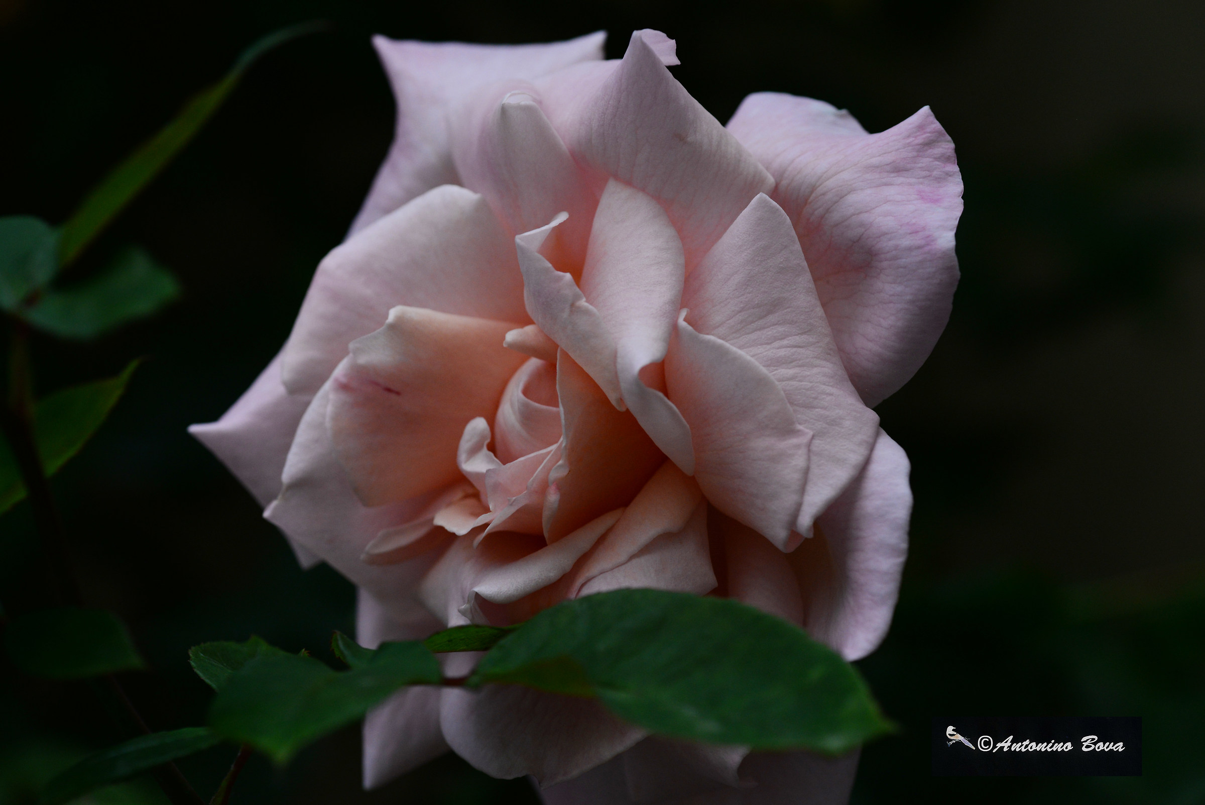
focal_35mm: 105
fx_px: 3516
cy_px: 402
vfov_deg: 13.1
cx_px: 602
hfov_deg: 19.4
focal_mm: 105
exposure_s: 1/125
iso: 800
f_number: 11
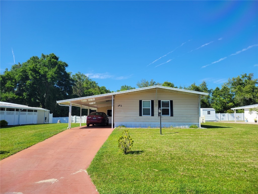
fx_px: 194
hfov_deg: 67.3
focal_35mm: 26
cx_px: 129
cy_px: 97
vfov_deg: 53.1
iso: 40
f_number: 1.8
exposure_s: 1/1780
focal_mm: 5.4
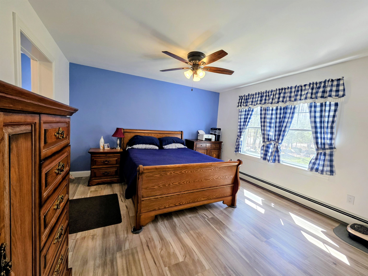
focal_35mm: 13
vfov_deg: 89.9
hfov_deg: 106.2
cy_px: 138
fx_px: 138
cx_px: 184
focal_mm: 2.2
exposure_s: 1/120
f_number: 1.9
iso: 100
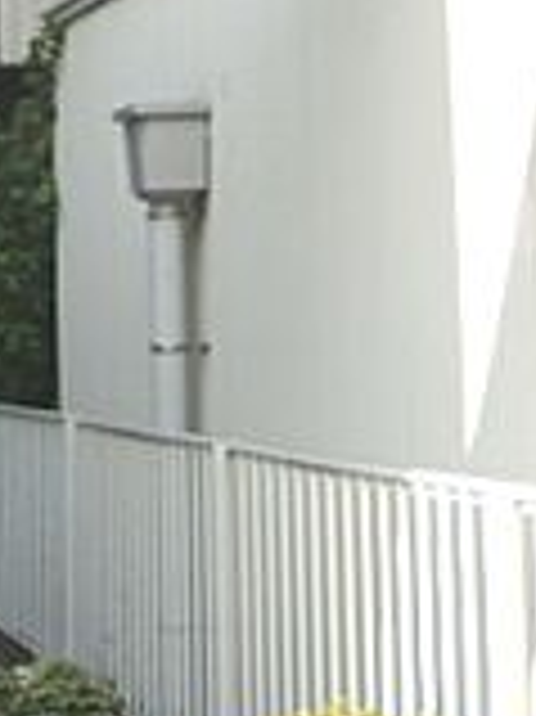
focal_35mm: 112
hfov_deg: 12.9
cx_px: -88
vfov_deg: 17.1
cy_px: -41
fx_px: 2315
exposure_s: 1/400
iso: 80
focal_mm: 6.2
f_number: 2.8
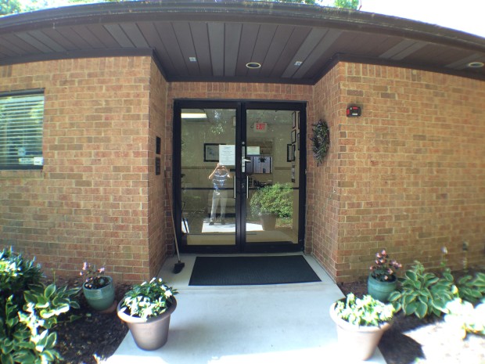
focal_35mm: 29
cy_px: 182
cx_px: 242
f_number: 2.2
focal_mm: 4.15
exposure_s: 1/120
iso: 40
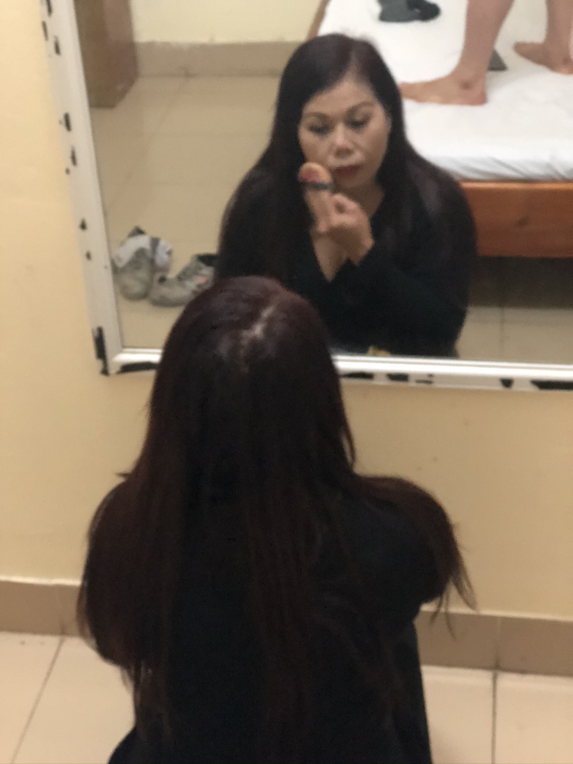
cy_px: 382
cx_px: 286
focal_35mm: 57
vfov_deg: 33.8
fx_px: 1258
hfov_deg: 25.7
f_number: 2.8
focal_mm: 6.6
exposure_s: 1/33
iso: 1250
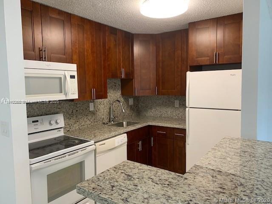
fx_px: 204
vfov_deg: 53.1
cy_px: 102
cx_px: 136
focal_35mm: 26
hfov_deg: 67.3
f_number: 1.8
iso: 100
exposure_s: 1/60
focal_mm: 4.25
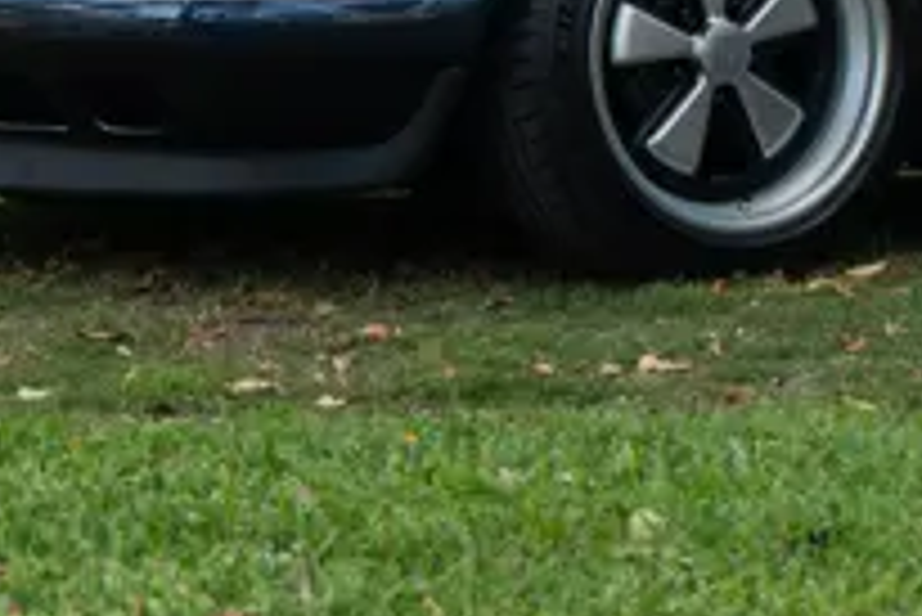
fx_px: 14864
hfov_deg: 3.5
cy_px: -1210
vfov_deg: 2.4
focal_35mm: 580
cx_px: 1334
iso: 64
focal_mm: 80
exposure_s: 1/500
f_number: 2.8
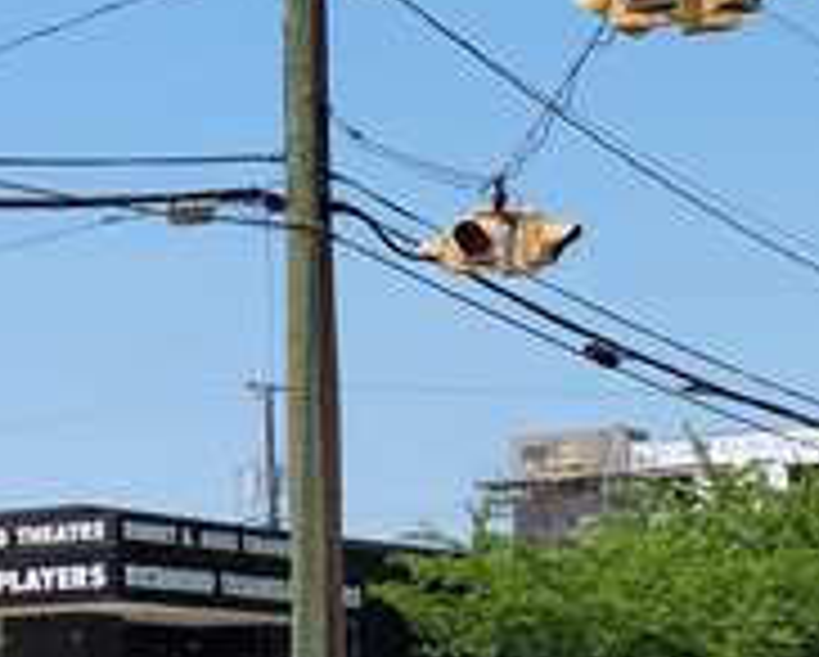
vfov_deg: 12.8
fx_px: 2912
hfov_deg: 15.6
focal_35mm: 120
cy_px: 603
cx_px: -86
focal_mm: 5.9
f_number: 2
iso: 25
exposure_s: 1/914
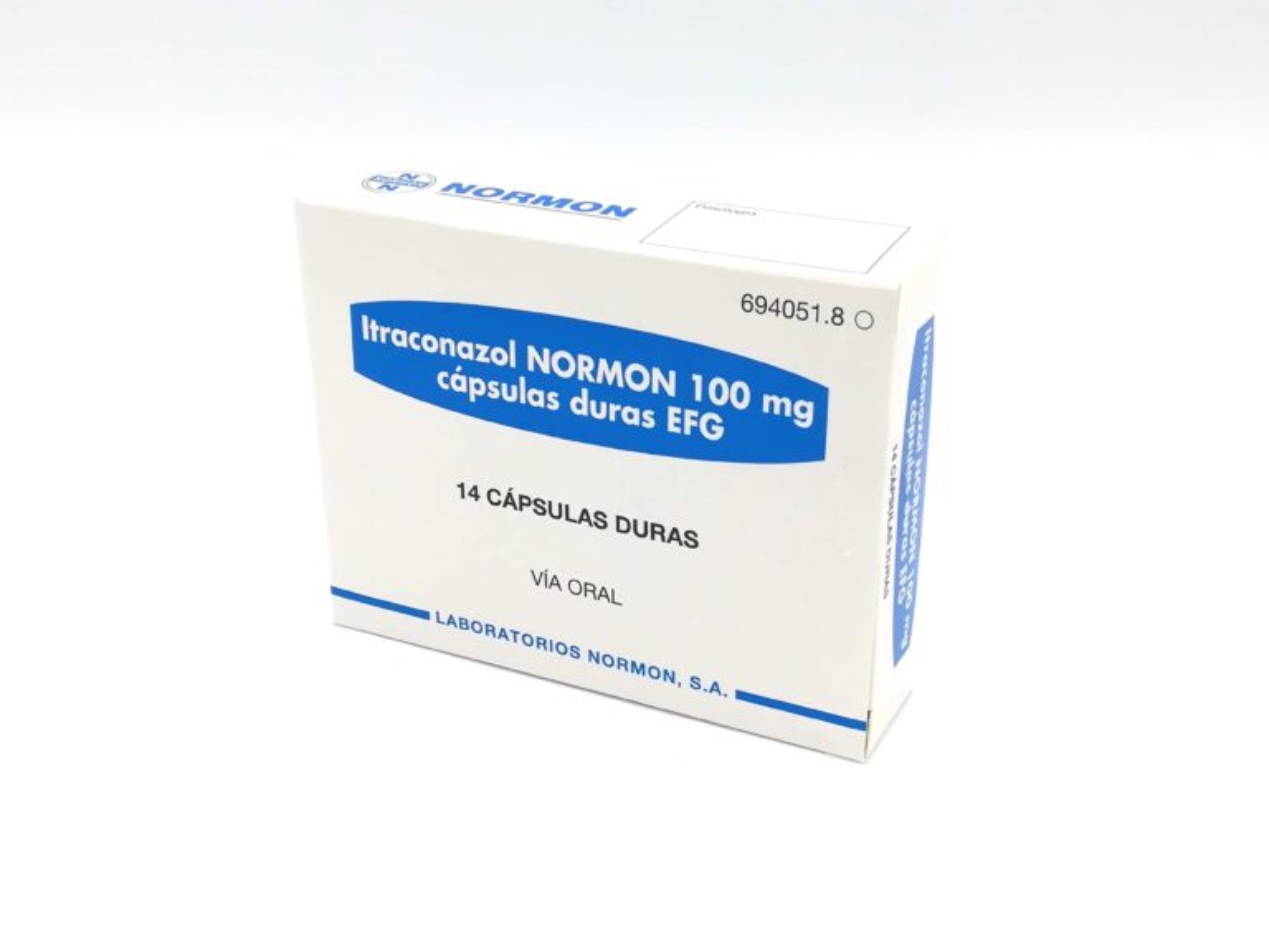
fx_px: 1613
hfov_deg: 42.9
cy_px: 476
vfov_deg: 32.9
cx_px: 634
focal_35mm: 44
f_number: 2.2
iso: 50
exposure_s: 1/440
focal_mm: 3.83
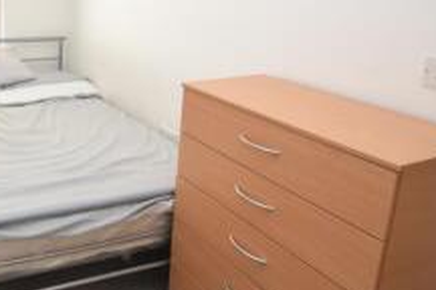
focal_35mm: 33
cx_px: 36
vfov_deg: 37.9
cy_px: 43
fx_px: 400
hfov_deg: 50.2
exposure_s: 1/125
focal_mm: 10
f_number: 5.6
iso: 500
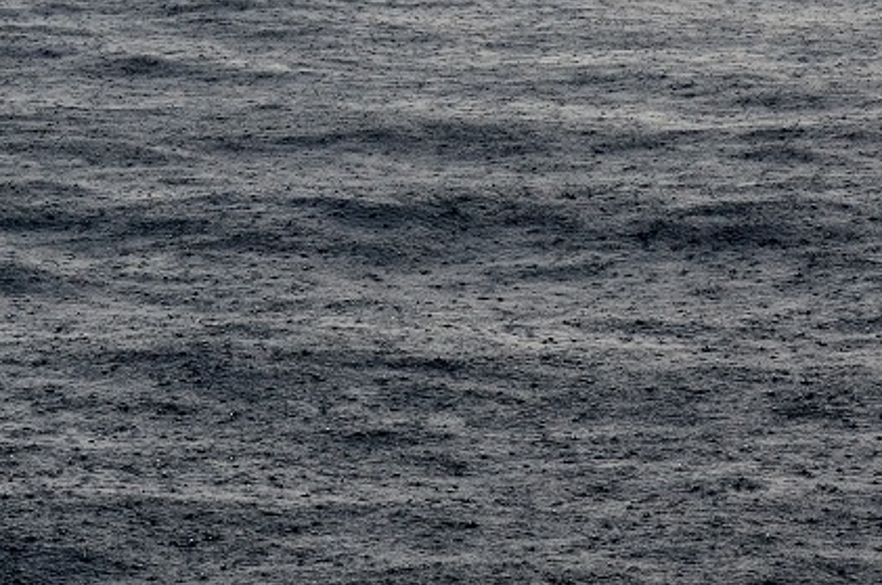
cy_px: 12
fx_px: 6089
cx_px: 560
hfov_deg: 8.3
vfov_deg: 5.5
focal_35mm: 249
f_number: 11
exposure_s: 1/400
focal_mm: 70
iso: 400
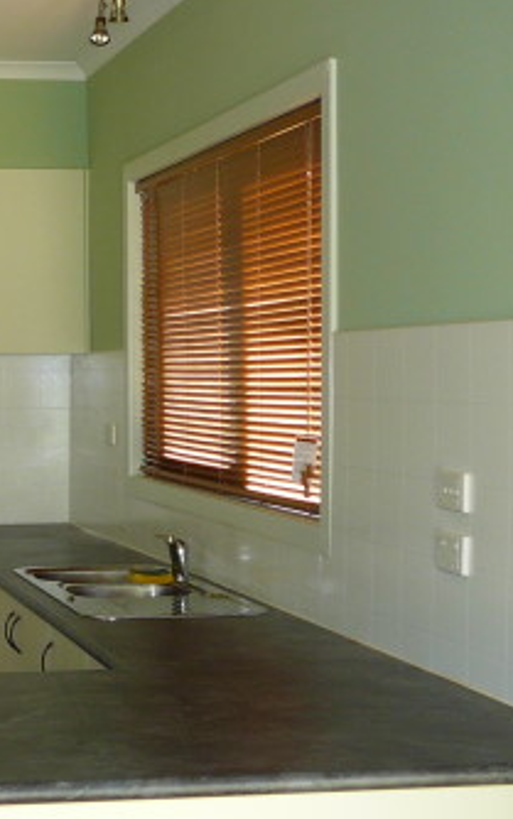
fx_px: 1587
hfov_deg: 17.5
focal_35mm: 71
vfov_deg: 29.0
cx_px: -101
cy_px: 446
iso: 100
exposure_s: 1/60
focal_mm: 5.2
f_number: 2.8
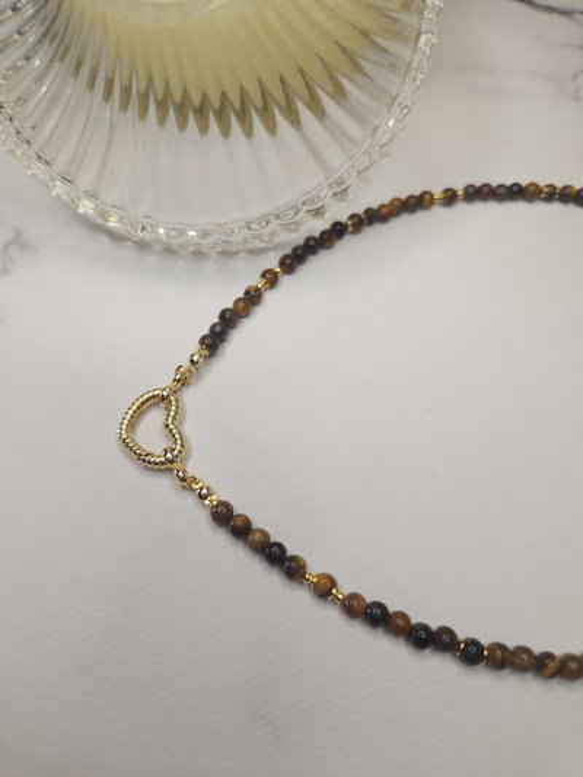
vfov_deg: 73.9
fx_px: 516
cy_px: 388
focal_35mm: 23
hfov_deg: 58.9
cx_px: 292
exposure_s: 1/30
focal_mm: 5.4
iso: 50
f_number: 1.8
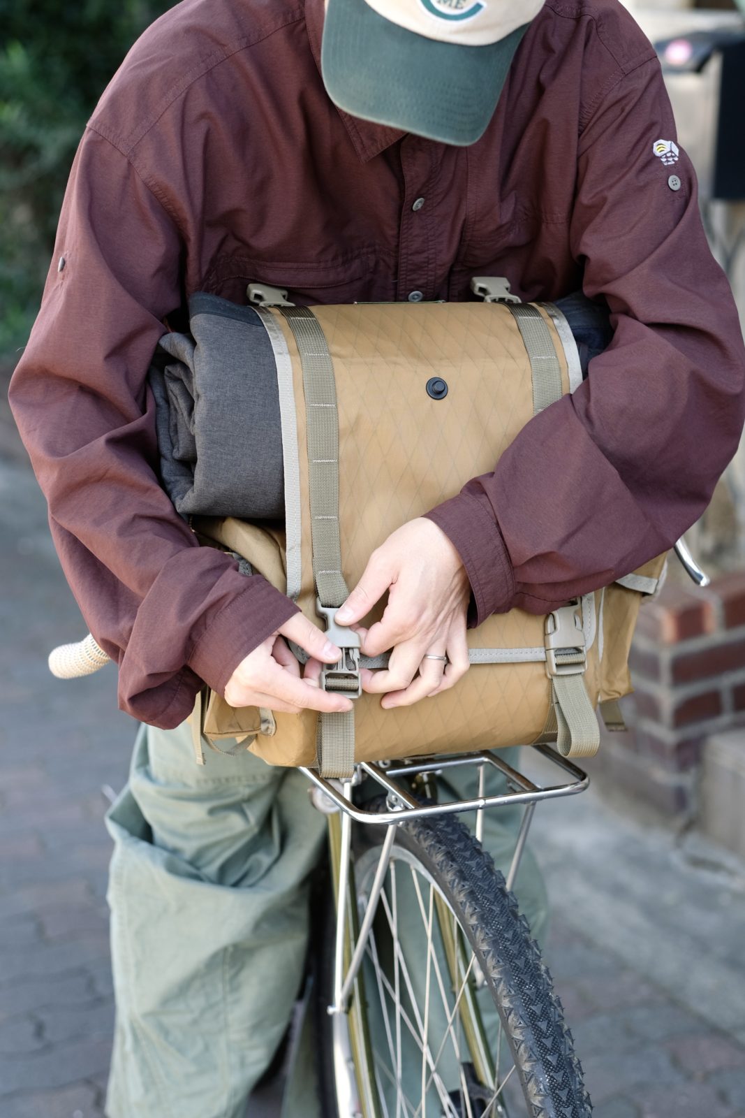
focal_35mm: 84
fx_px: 2607
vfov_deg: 24.2
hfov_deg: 16.3
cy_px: 559
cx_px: 372
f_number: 2.5
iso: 400
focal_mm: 56
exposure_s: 1/400
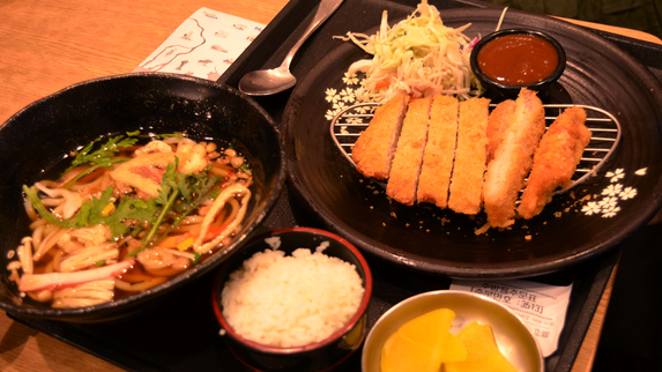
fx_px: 948
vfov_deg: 22.2
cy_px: 178
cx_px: 333
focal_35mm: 54
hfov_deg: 38.5
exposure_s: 1/15
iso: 200
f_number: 4.5
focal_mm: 34
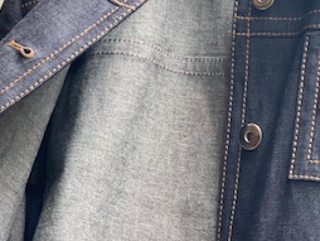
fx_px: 1212
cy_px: 185
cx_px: 130
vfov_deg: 11.3
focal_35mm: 131
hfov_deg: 15.0
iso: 50
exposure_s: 1/120
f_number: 2
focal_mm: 6
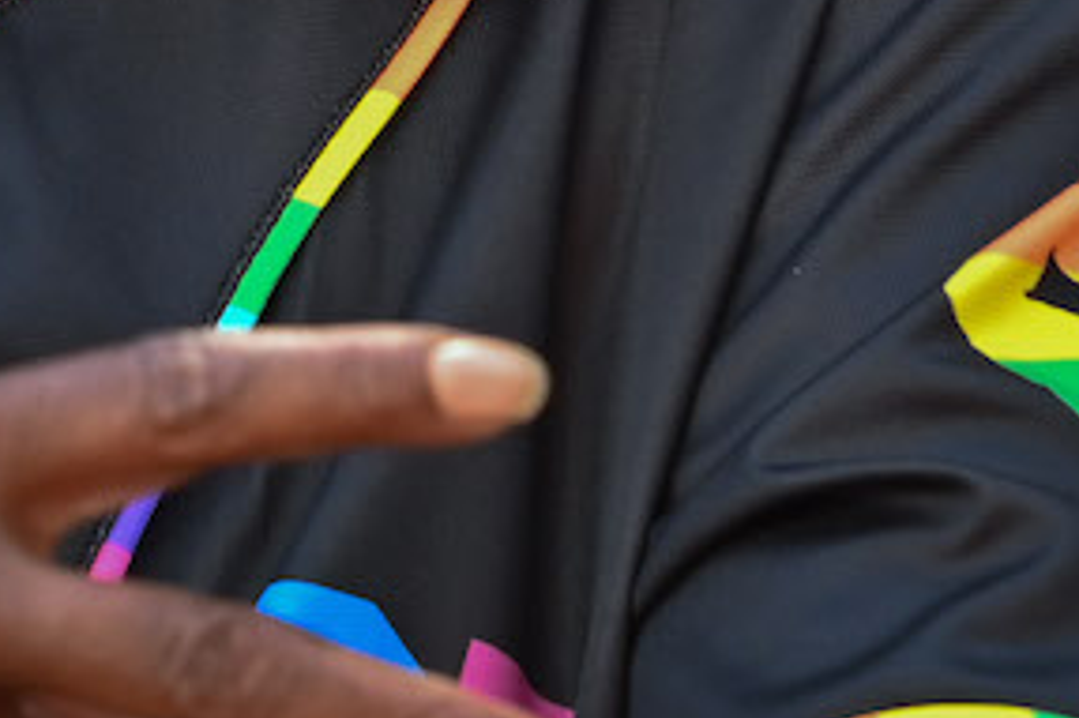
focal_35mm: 1035
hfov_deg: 2.0
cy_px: -692
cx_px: 594
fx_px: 31002
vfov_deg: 1.3
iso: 250
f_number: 2.8
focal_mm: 165
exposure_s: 1/500
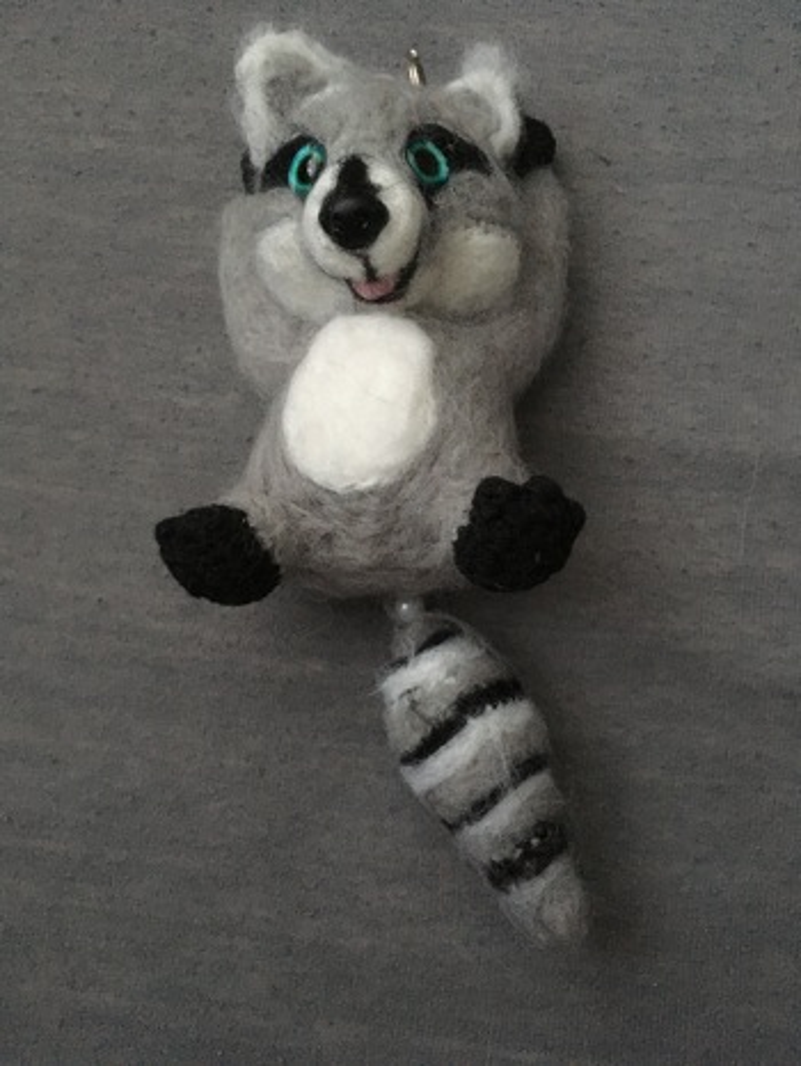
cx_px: 400
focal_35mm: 29
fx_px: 894
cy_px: 533
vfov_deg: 61.6
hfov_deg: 48.3
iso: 500
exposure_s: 1/17
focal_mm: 4.15
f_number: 2.2
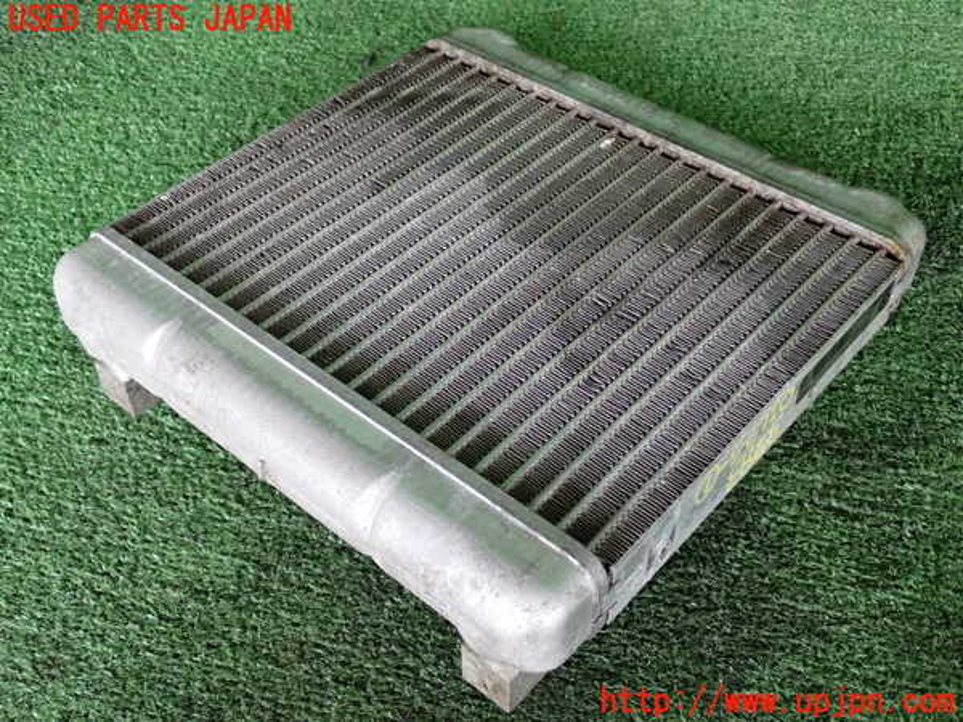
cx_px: 482
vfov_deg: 35.1
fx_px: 1141
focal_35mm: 41
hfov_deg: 45.8
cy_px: 361
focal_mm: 7.31
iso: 800
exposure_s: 1/125
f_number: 2.8
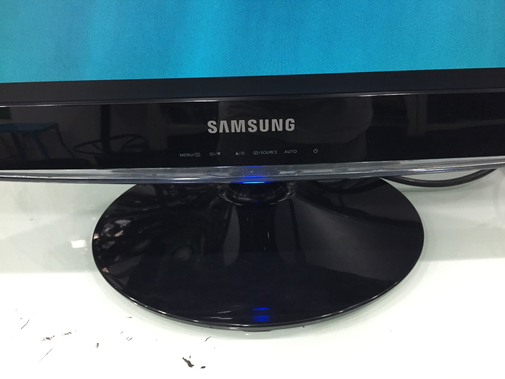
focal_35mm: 29
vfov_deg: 48.2
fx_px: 423
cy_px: 190
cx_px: 252
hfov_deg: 61.7
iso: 250
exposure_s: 1/33
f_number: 2.2
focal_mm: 4.15
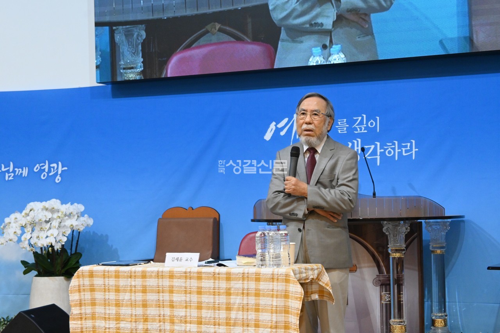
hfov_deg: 27.0
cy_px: 166
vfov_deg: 18.2
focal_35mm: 75
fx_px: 1041
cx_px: 250
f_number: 6.3
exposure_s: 1/125
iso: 3200
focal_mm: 50
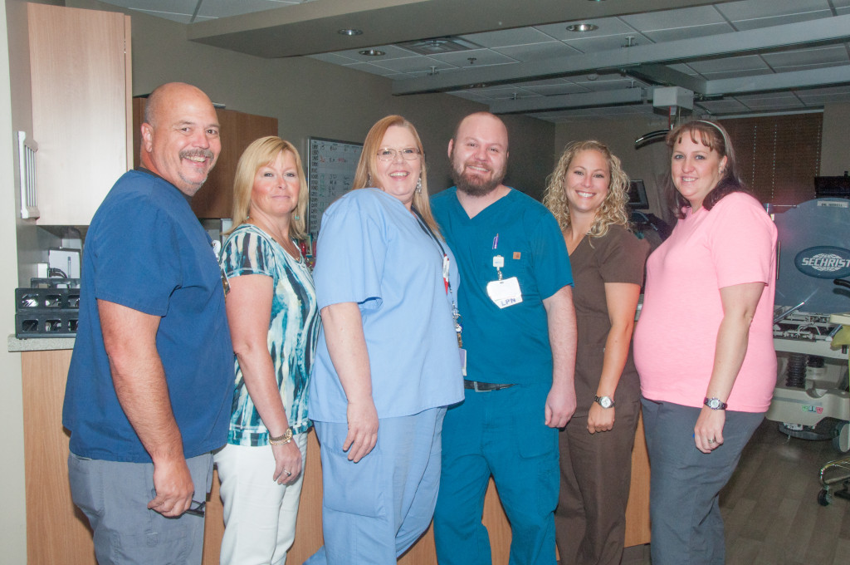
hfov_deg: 57.3
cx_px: 425
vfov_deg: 39.9
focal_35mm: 33
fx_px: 778
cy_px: 282
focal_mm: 22
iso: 400
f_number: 18
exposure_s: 1/60
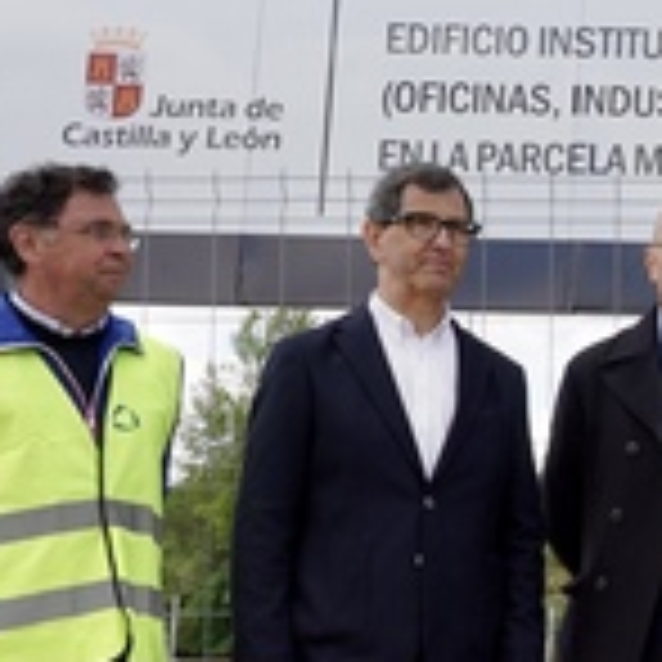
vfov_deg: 16.7
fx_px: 2250
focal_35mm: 104
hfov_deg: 15.2
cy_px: 311
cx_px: 1049
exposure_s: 1/100
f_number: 9
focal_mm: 24
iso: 160
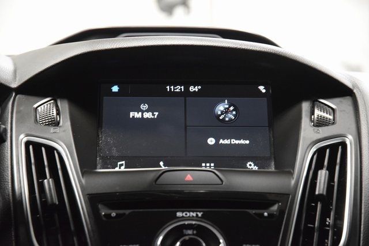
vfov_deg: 13.0
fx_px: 1076
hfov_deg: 19.5
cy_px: 123
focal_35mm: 105
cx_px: 184
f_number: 4.5
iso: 3200
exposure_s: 1/30
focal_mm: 70
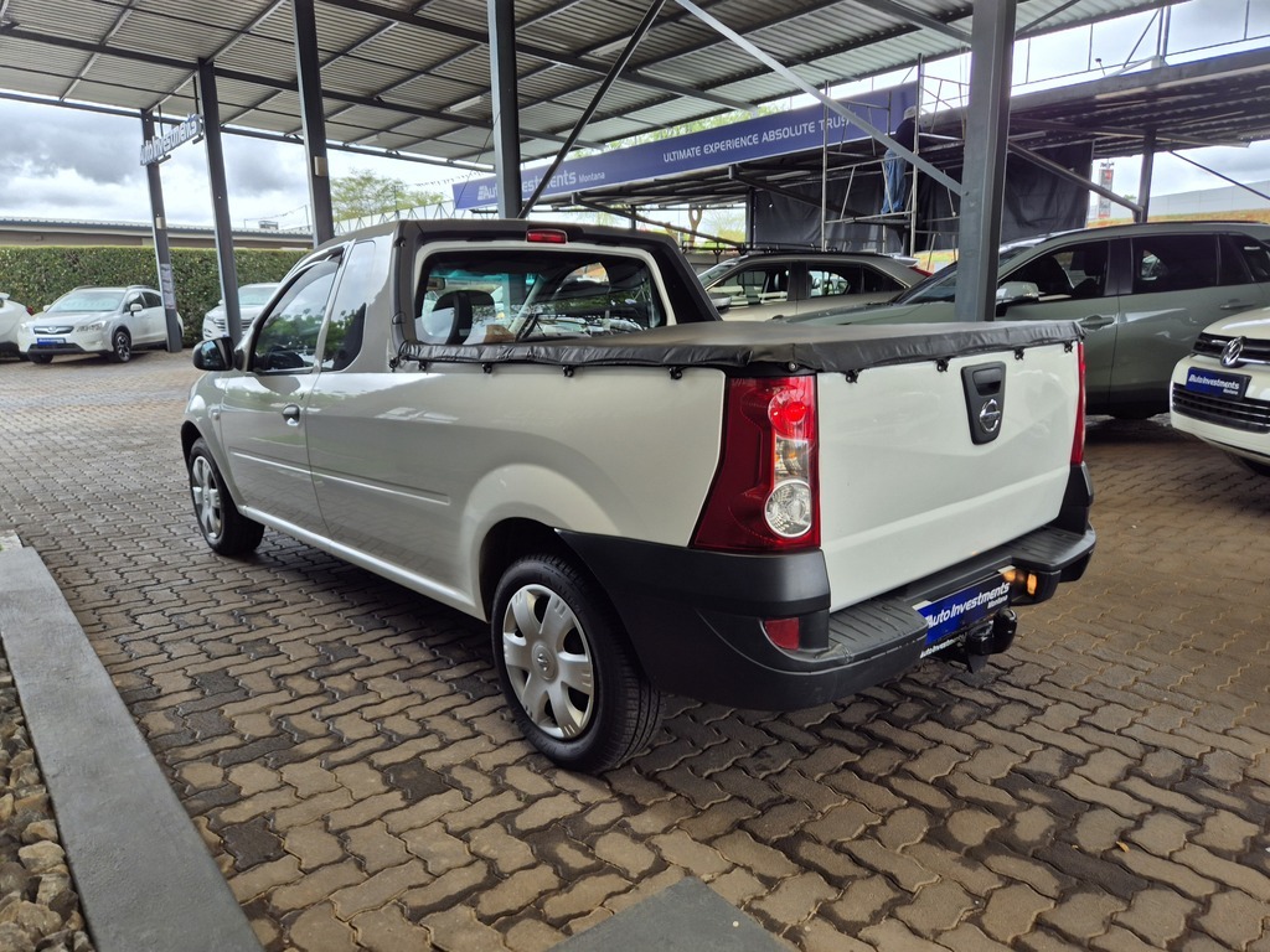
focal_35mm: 23
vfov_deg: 58.9
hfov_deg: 73.9
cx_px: 635
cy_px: 476
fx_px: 844
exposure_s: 1/236
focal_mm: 5.4
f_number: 1.8
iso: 25
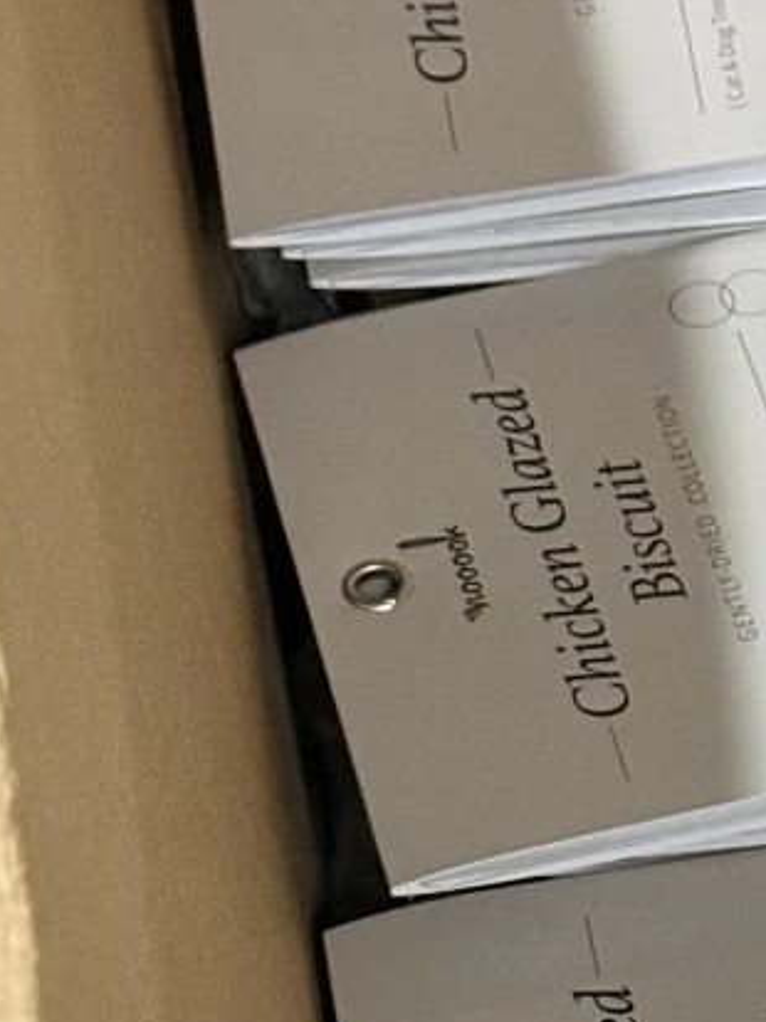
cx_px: 1235
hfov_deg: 8.6
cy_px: 1178
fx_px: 4932
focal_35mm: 167
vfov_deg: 11.6
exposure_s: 1/33
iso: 250
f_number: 1.78
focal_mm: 6.76
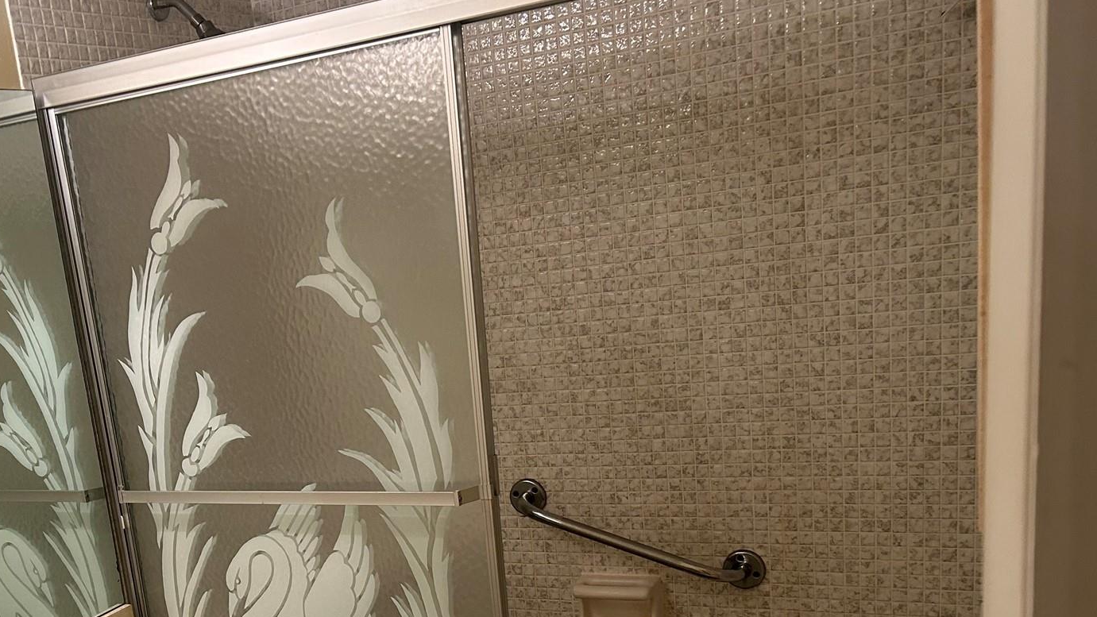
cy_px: 557
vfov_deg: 27.3
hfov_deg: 47.0
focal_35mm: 42
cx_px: 309
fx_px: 1222
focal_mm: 5.7
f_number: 1.5
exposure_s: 1/60
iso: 200
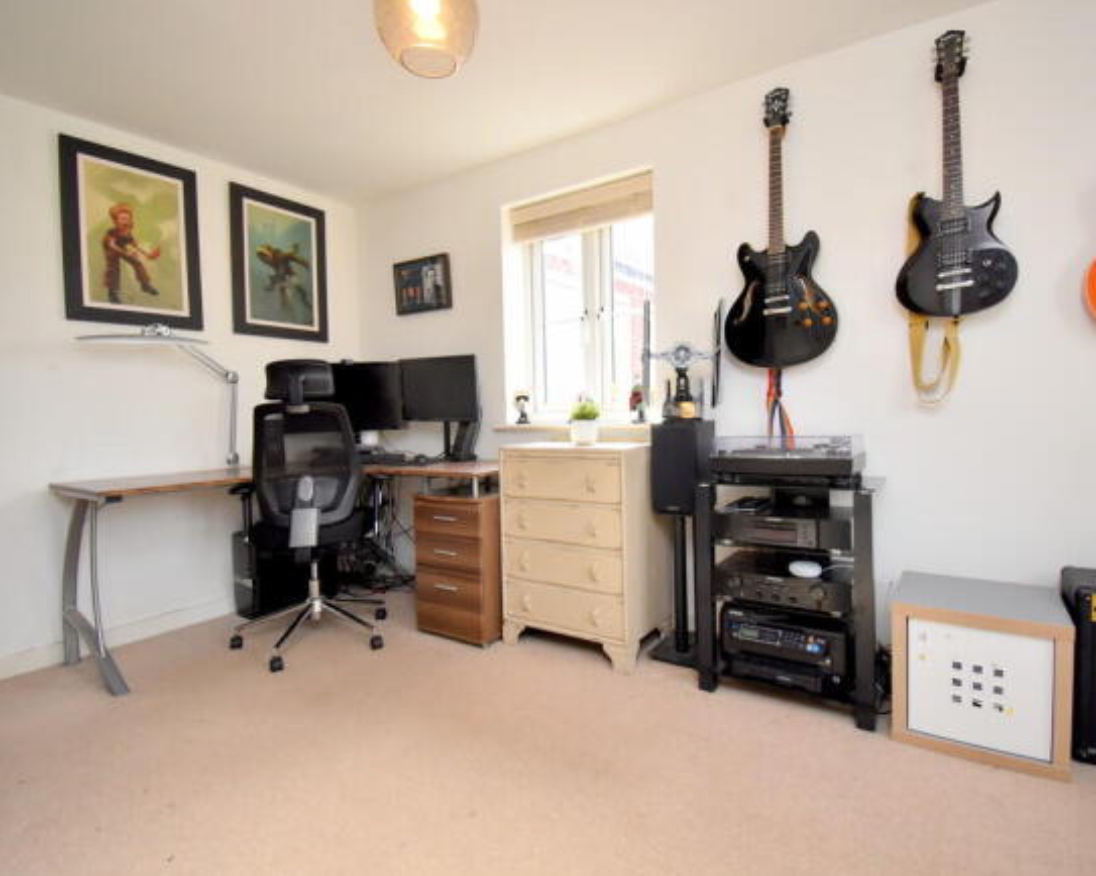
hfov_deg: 89.6
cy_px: 439
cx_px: 562
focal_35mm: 17
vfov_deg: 76.9
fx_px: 551
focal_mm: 10
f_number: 4.5
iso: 800
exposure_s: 1/160
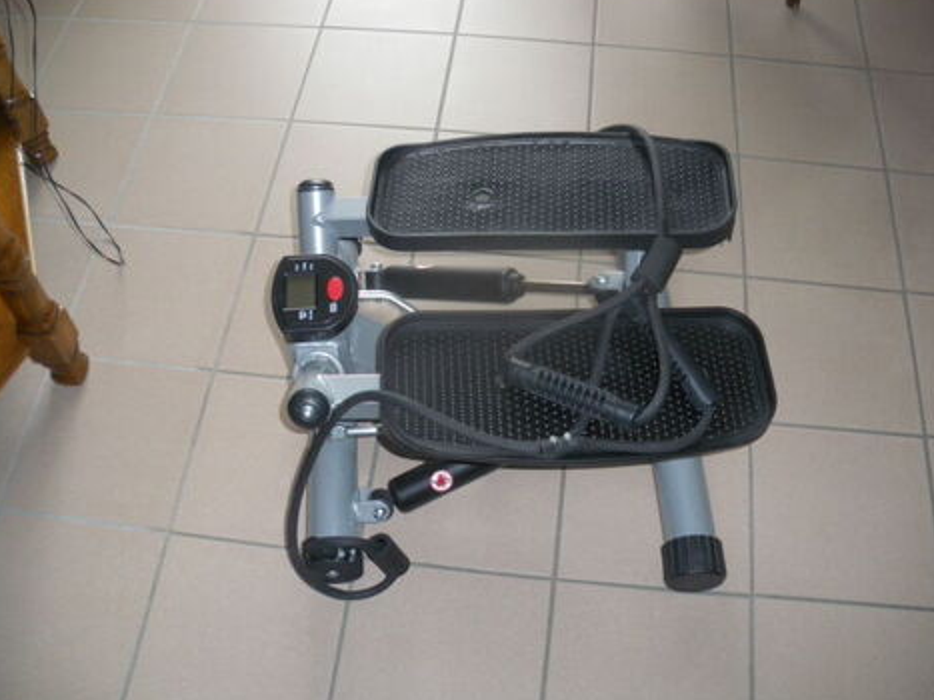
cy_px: 348
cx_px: 470
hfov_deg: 50.1
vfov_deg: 38.6
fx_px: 998
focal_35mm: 37
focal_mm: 6.3
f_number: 3.5
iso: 400
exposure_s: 1/50
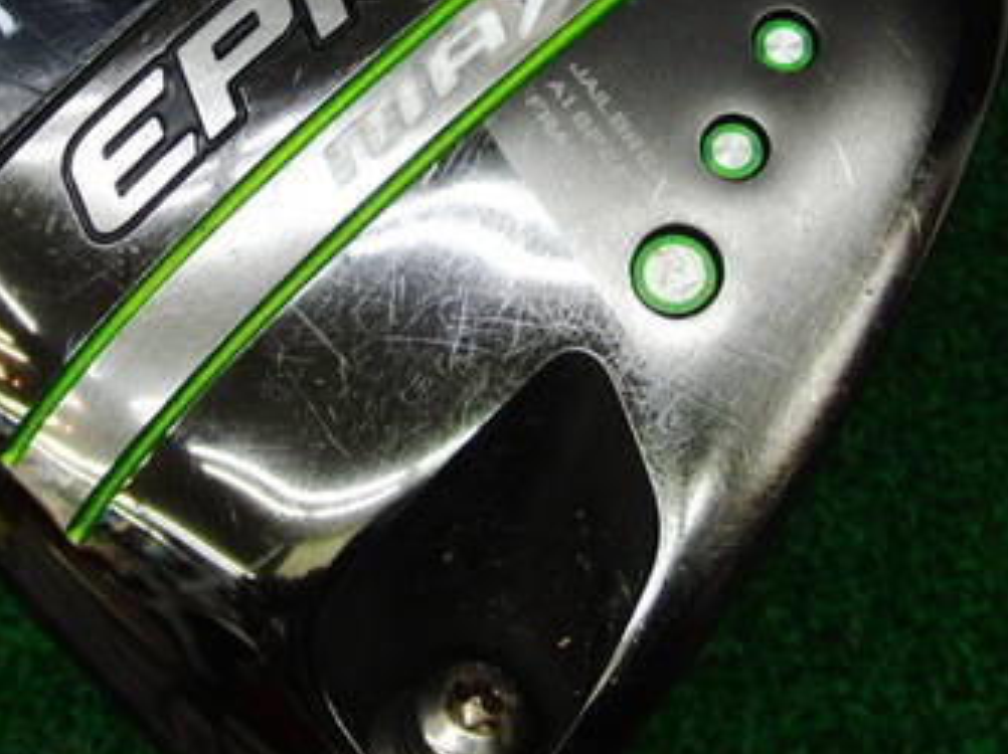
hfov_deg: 27.4
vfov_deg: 20.3
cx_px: 429
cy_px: 63
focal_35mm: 71
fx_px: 2066
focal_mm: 6.42
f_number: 3.6
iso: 400
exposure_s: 1/80
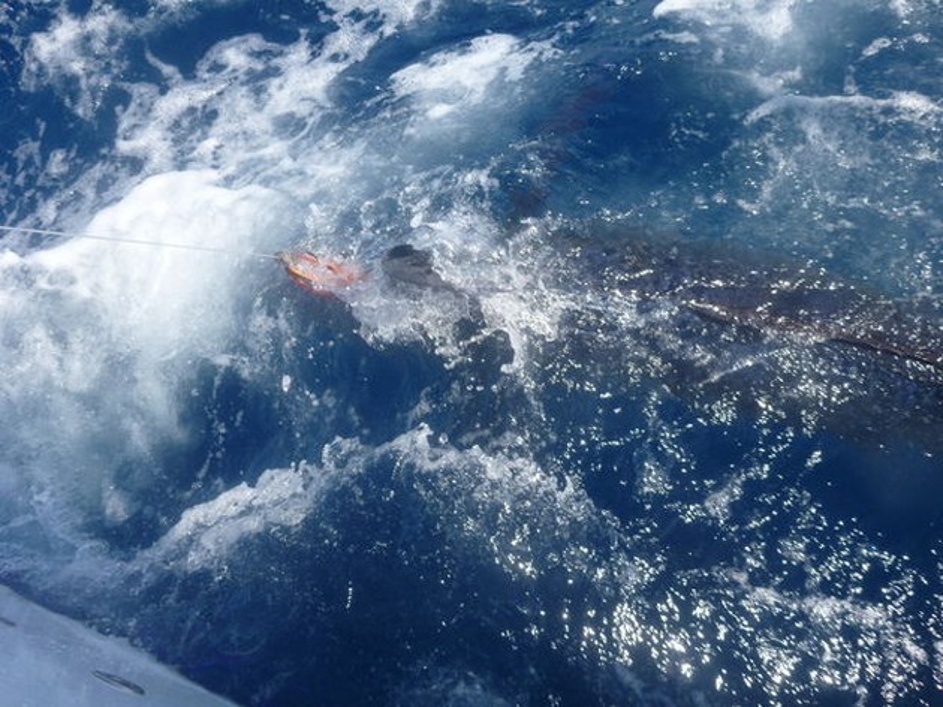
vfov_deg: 49.7
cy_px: 354
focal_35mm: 28
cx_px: 472
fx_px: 762
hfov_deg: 63.5
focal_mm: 4.9
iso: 100
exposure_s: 1/500
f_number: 3.3
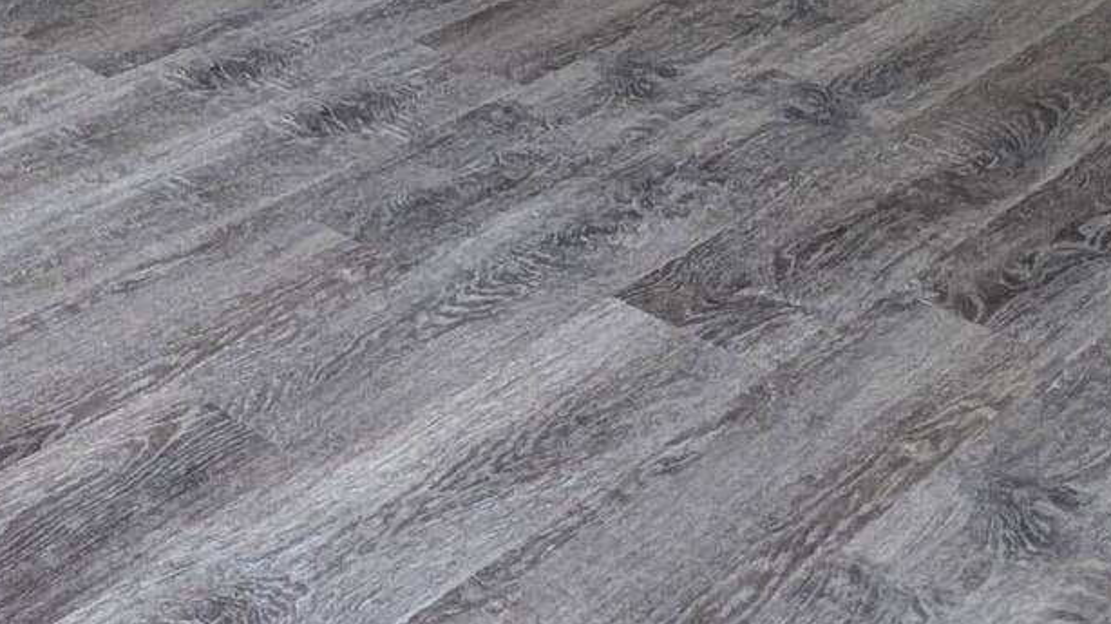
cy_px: -599
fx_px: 1885
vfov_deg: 15.4
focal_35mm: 64
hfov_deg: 28.2
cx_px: -262
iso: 42
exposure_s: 1/61.9
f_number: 1.95
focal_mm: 2.23
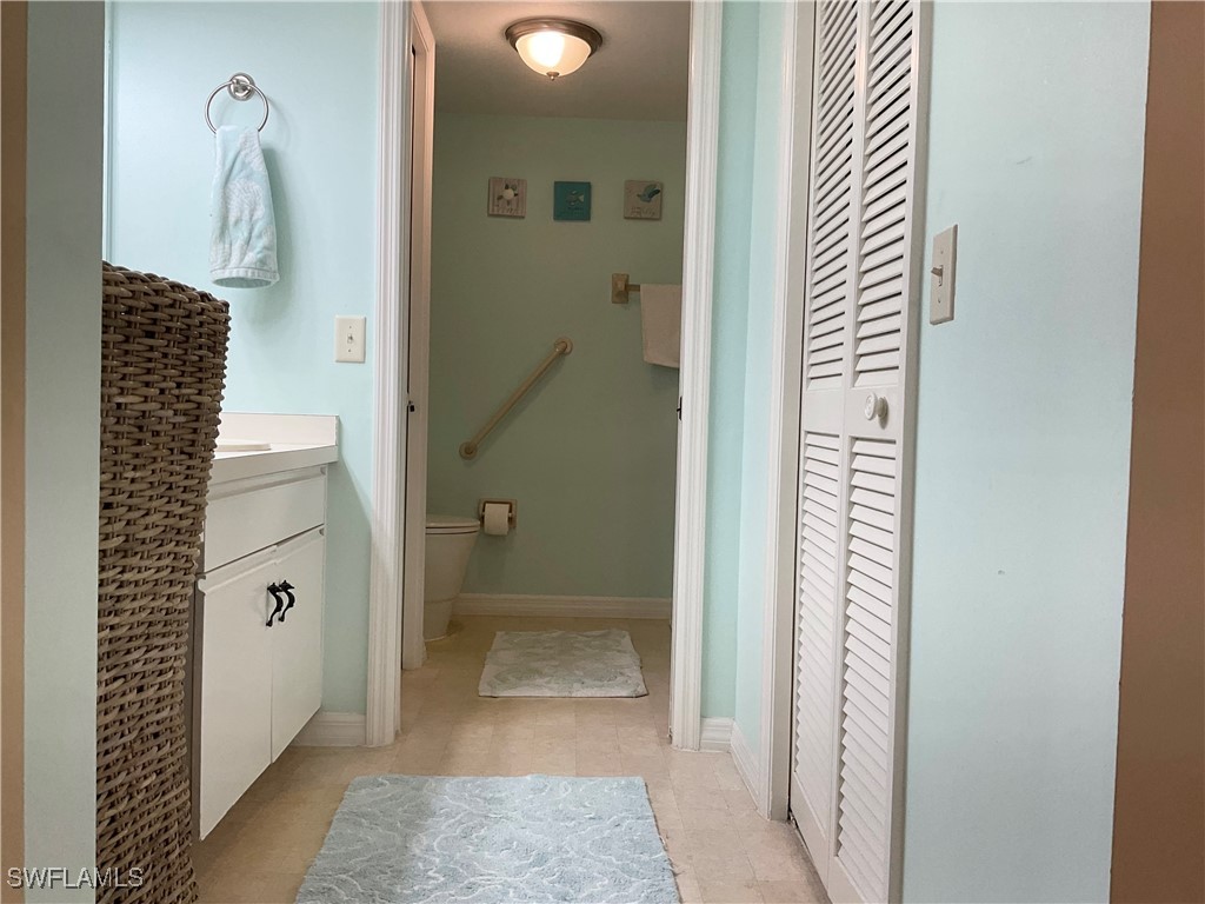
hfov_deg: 61.7
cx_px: 602
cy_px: 452
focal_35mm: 29
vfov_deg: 48.2
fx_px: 1010
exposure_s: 1/120
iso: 40
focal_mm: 3
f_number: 1.8
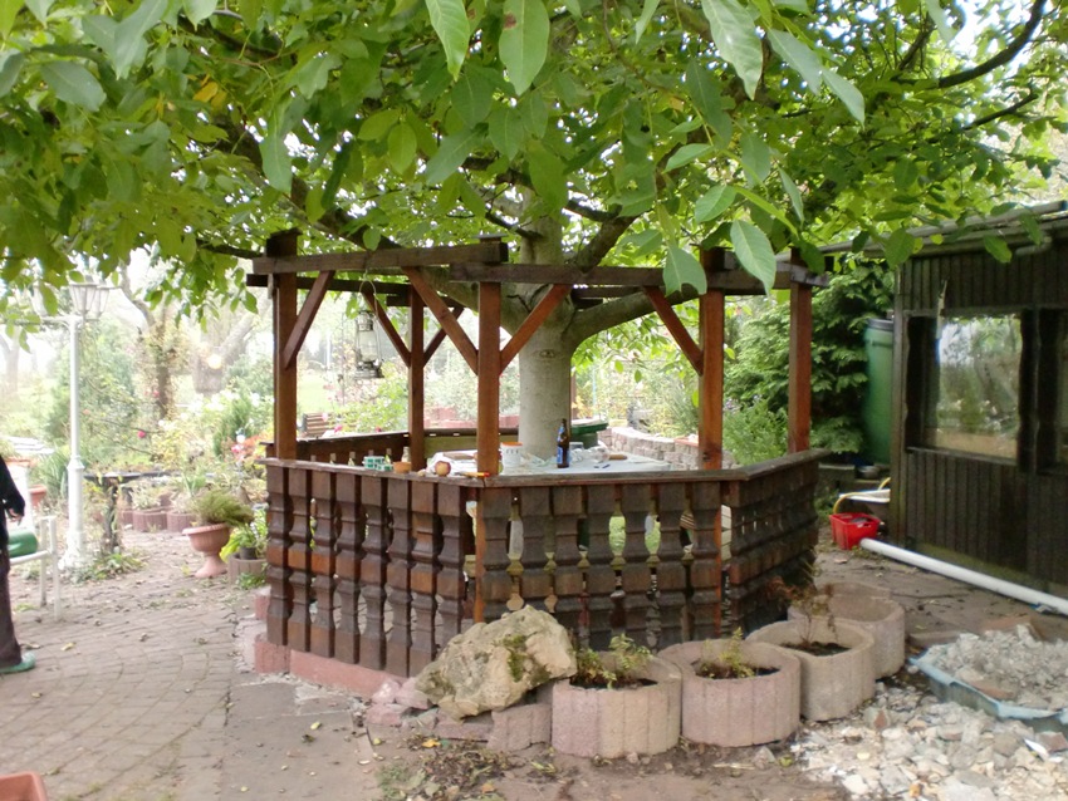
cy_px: 400
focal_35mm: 35
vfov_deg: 40.7
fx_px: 1080
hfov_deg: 52.6
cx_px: 534
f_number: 3.1
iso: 320
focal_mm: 6.3
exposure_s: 1/60
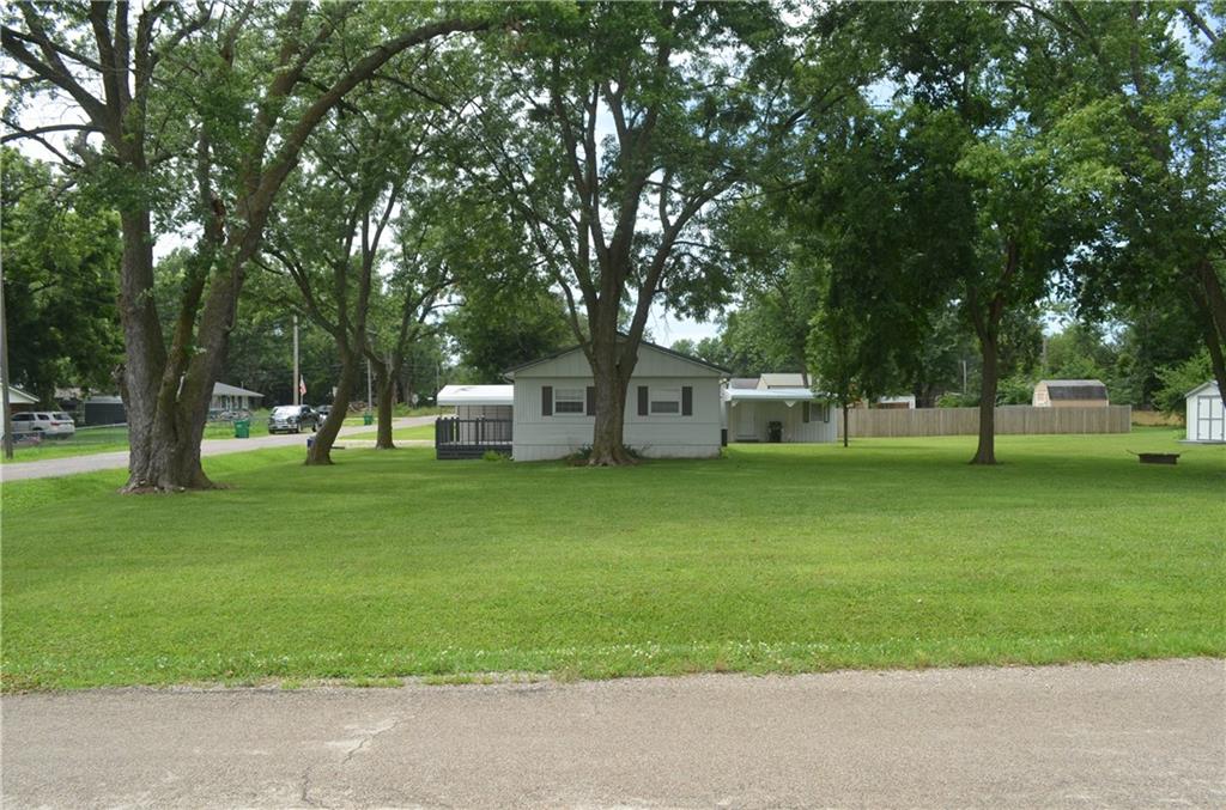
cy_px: 405
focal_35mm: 27
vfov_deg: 47.7
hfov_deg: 67.5
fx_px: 917
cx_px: 613
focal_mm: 18
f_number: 8
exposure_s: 1/250
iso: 140
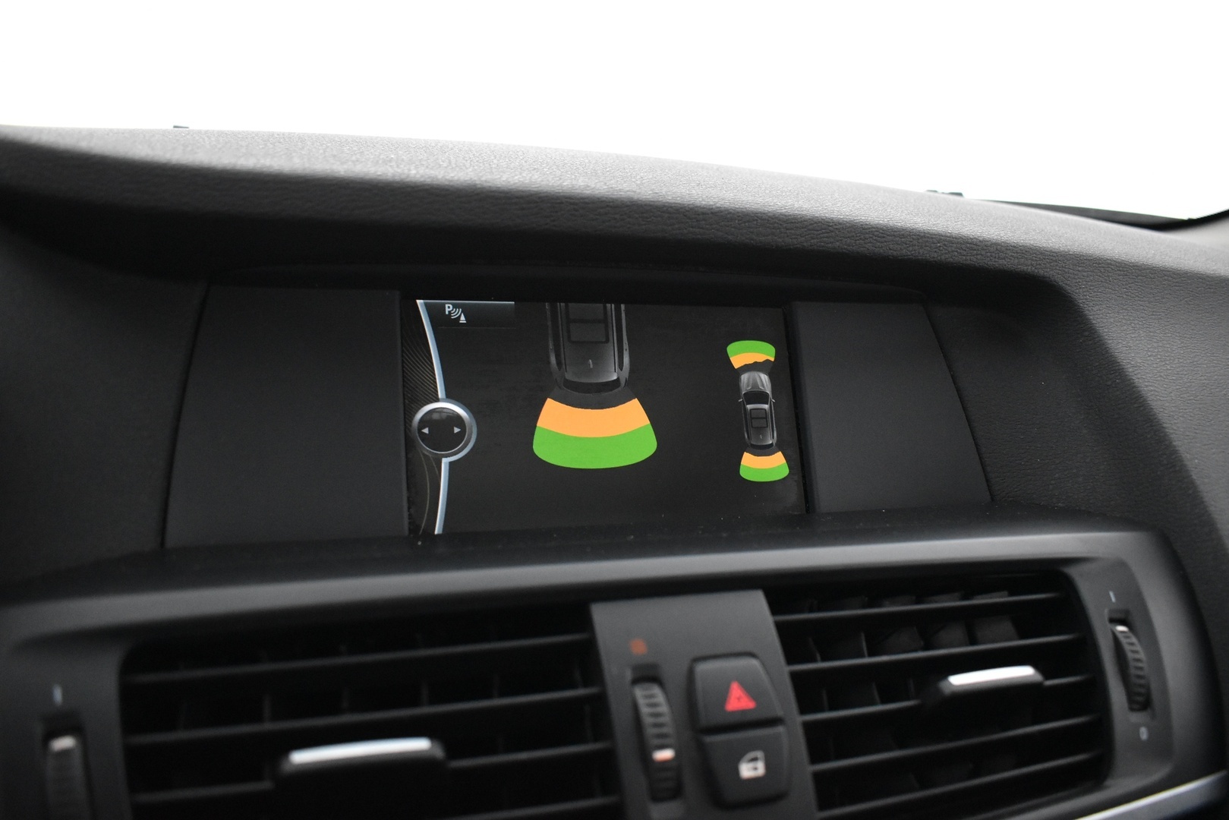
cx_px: 614
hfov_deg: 67.4
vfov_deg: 47.9
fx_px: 922
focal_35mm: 27
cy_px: 410
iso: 3200
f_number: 3.5
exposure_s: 1/50
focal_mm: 18
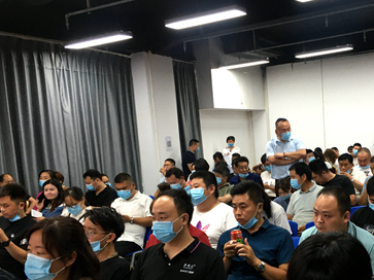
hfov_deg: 38.8
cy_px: 188
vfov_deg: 30.0
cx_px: 275
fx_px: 518
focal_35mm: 48
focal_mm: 4.15
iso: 100
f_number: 2.2
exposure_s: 1/33
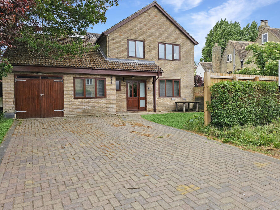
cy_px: 95
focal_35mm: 26
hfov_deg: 67.3
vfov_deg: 53.0
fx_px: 210
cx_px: 146
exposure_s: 1/380
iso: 10
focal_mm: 6.3
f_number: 1.7
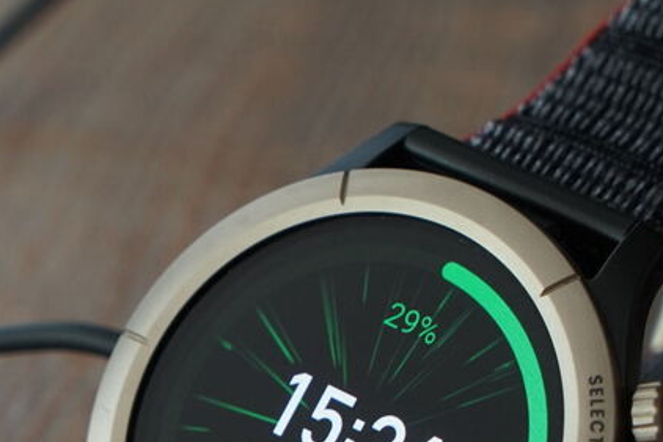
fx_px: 2853
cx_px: 496
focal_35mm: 155
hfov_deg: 13.2
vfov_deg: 8.8
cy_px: 360
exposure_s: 1/125
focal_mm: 68
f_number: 8
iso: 1600
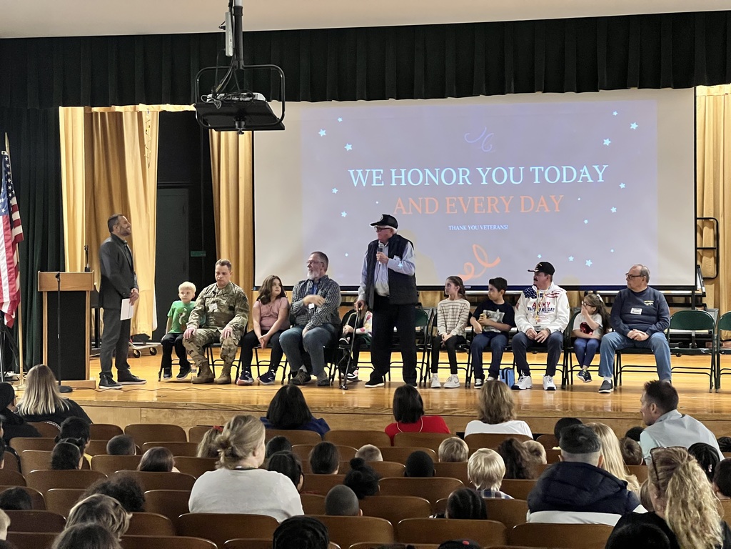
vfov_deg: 19.1
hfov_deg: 25.3
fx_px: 1626
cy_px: 274
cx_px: 366
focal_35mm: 77
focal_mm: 9
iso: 800
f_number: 2.8
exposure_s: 1/40
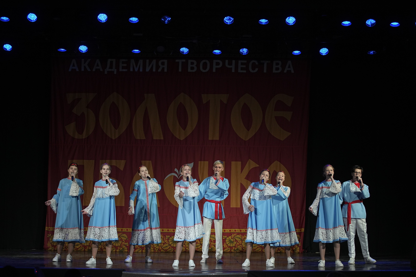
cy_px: 138
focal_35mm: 81
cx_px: 208
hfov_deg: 25.1
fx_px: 936
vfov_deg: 16.9
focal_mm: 81
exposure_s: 1/400
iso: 2000
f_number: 4
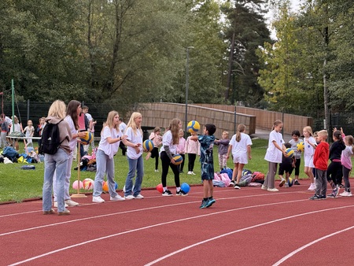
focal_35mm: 120
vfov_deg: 12.4
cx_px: 177
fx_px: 1228
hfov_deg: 16.4
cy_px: 133
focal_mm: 15.66
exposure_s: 1/195
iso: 64
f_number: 2.8
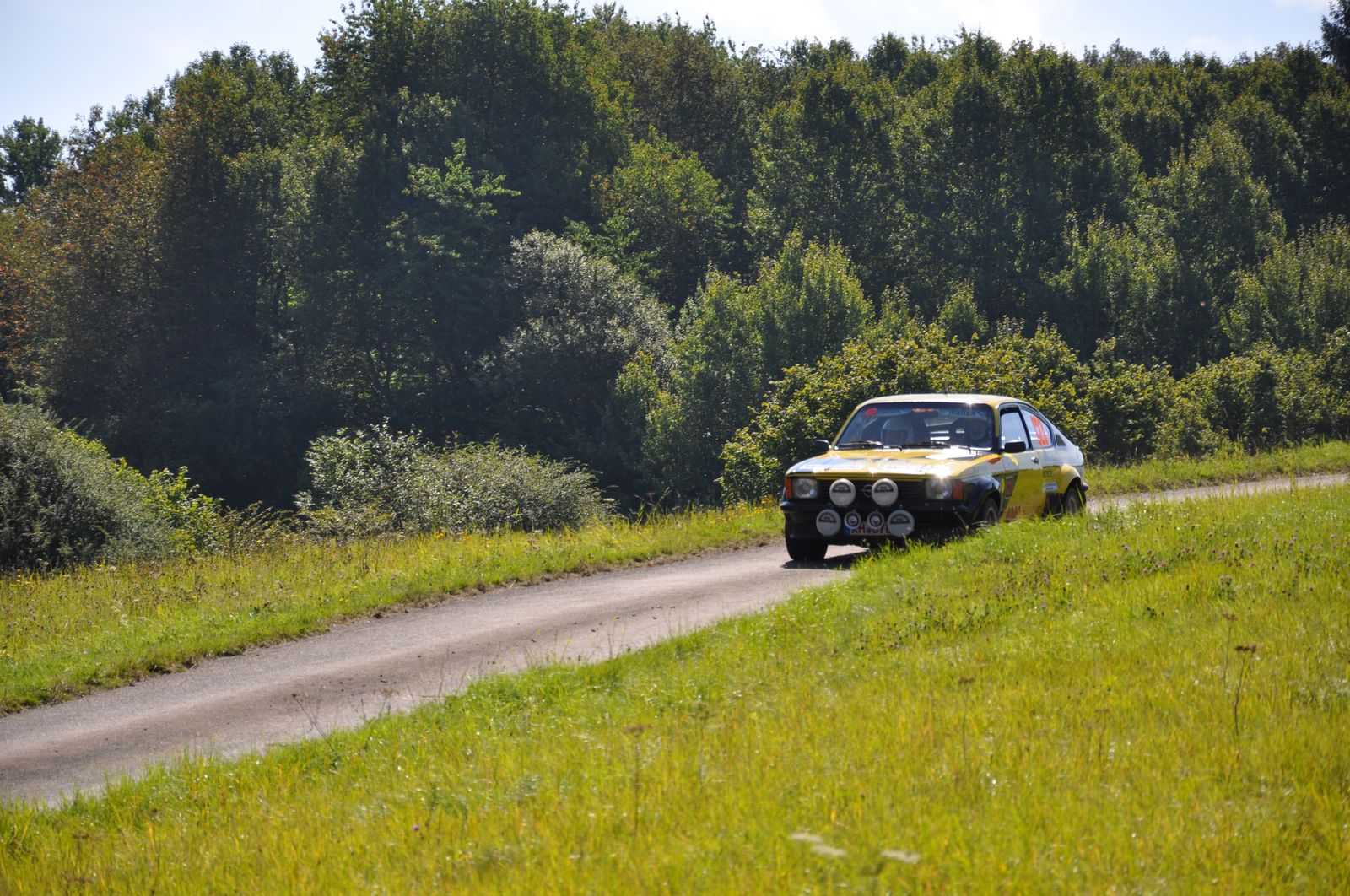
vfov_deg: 8.7
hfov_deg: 13.1
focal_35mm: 158
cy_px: 448
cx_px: 675
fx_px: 5898
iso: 200
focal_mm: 105
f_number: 7.1
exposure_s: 1/800
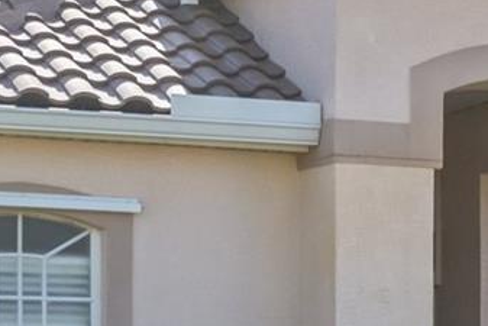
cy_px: 442
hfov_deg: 12.0
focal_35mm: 166
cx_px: 644
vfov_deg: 8.2
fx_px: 2251
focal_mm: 35
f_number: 4
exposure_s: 1/3000
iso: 400
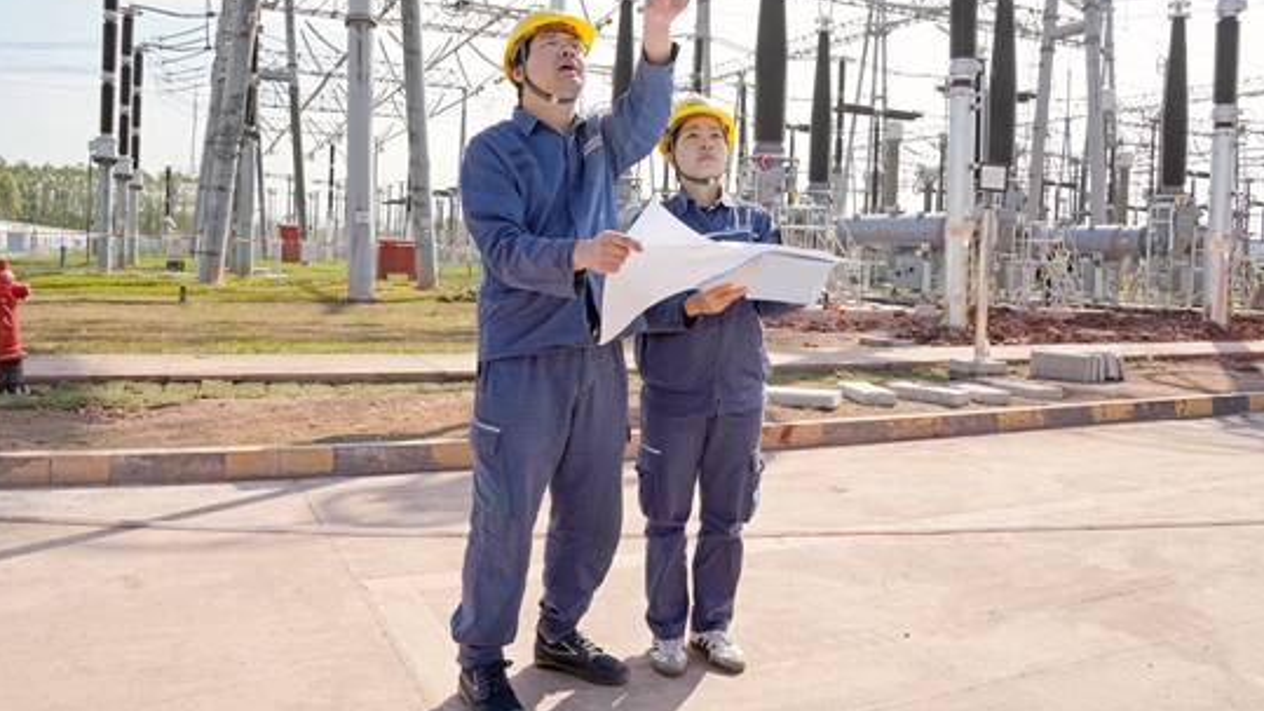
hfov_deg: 67.9
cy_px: 286
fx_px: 938
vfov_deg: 41.3
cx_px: 640
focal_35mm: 28
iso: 125
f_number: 13
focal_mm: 24
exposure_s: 1/100
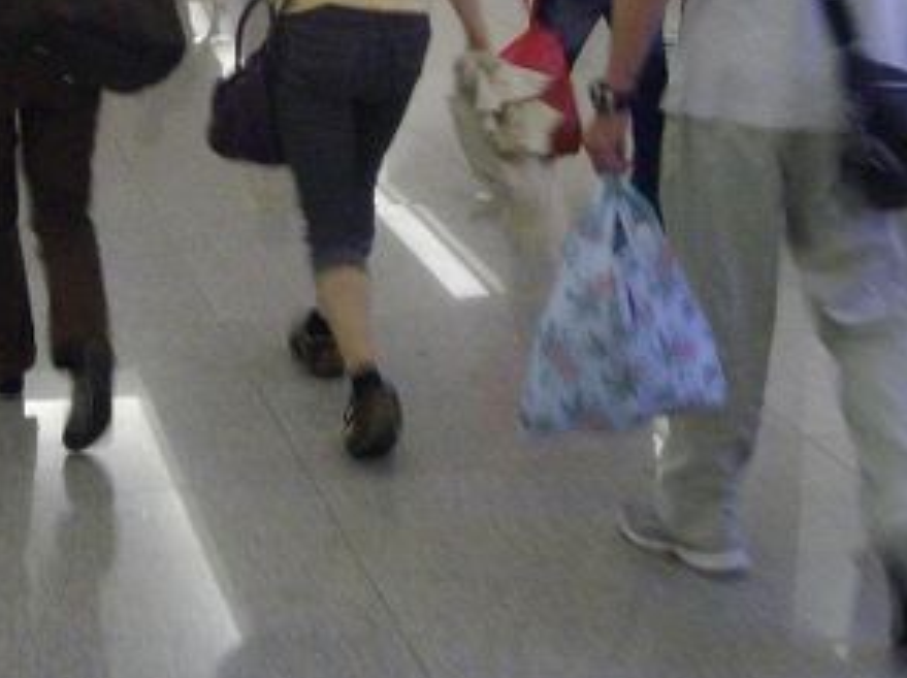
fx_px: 2094
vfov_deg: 17.8
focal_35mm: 80
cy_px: -54
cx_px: 331
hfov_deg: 24.4
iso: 320
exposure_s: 1/20
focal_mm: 6
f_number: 2.7
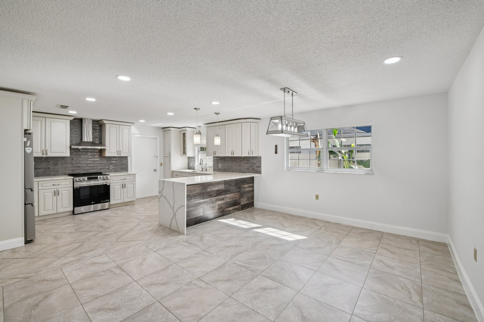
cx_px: 242
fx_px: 202
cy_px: 161
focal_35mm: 15
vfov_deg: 77.3
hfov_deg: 100.4
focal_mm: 15
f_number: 8
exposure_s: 1/80
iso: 400
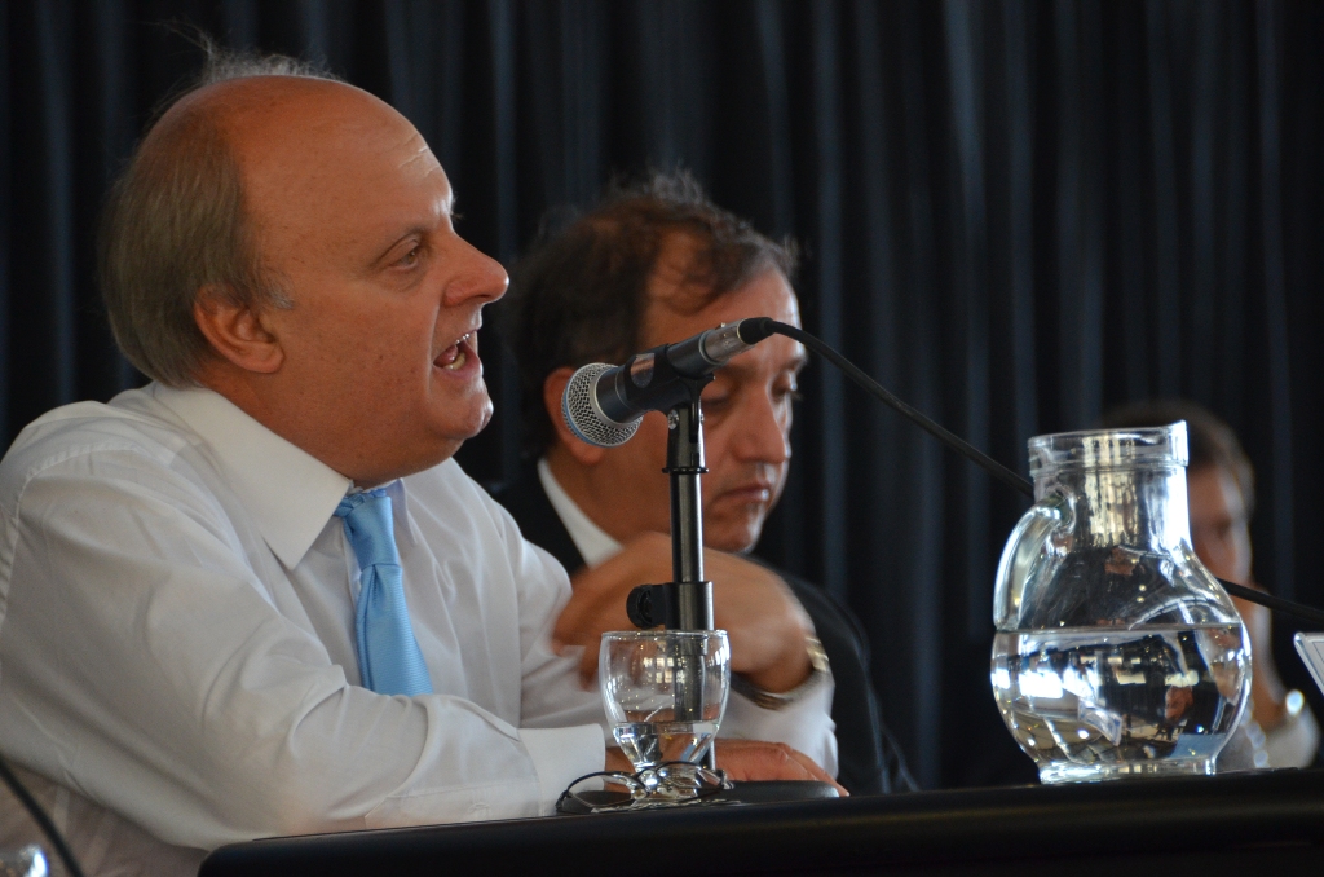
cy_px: 438
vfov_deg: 4.6
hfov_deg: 6.9
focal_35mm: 300
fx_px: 11009
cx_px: 662
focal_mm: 200
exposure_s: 1/60
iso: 1000
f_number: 5.6
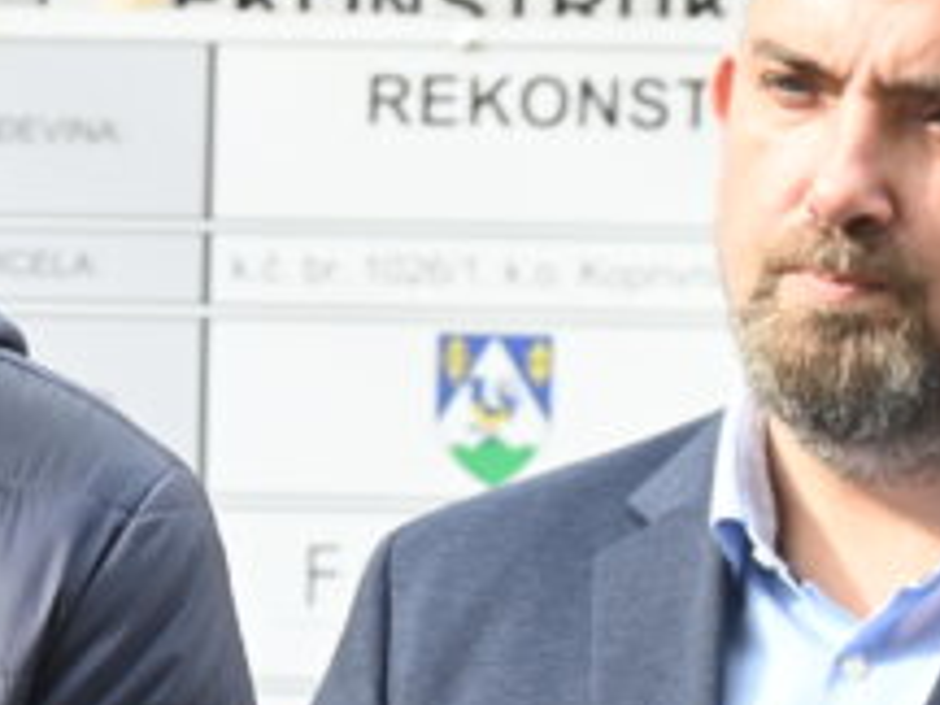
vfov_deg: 5.1
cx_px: -296
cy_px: 859
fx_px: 7902
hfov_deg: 6.7
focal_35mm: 291
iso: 100
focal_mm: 64
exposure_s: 1/80
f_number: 6
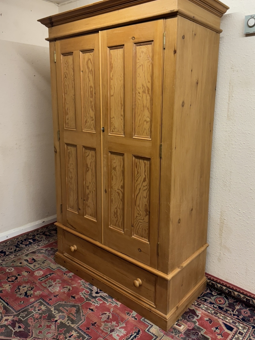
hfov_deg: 49.6
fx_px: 275
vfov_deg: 63.3
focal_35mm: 28
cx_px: 140
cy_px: 154
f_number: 1.78
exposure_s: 1/100
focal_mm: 6.76
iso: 160
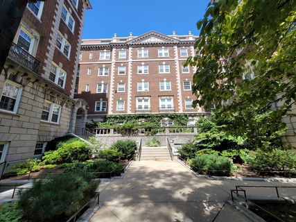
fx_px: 111
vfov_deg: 89.9
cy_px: 111
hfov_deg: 106.2
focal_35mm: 13
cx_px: 148
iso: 64
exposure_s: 1/818
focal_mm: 2.2
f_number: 2.2
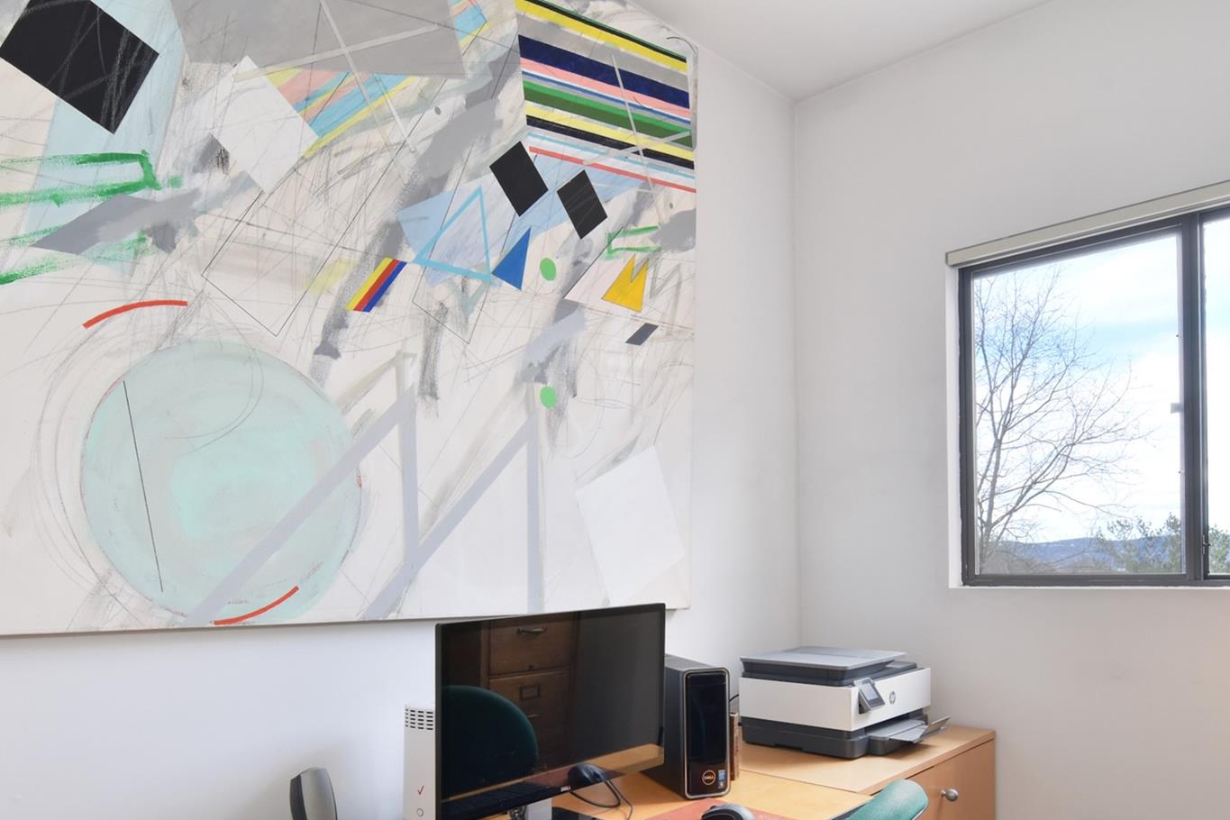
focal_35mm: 25
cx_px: 591
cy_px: 556
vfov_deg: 50.7
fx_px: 846
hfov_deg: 72.0
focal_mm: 11
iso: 640
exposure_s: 1/200
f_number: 11
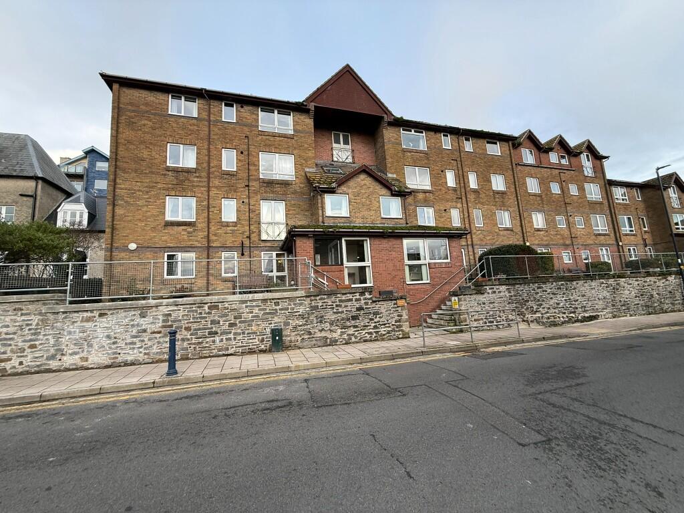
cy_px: 256
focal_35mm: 14
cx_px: 342
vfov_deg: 85.7
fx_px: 277
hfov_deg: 102.1
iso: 50
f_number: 2.2
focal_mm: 2.22
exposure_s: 1/125
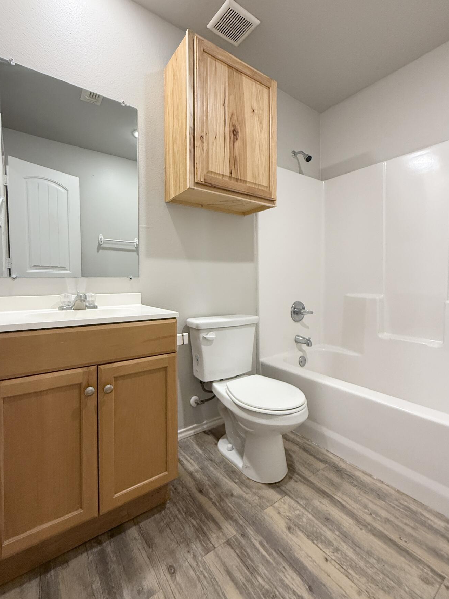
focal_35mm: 16
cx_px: 227
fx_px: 277
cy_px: 287
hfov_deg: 78.1
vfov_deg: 94.4
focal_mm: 2.22
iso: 320
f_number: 2.2
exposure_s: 1/120
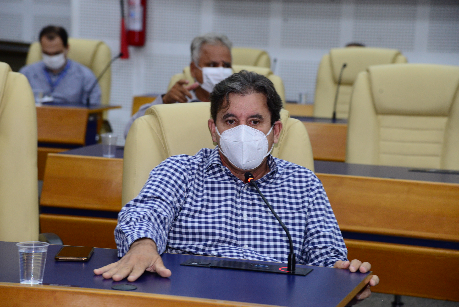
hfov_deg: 18.3
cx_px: 230
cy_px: 154
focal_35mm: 112
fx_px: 1428
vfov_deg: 12.2
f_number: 5
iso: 2000
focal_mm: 112
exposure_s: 1/60
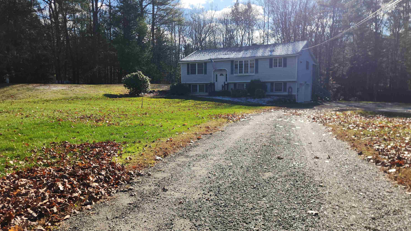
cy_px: 116
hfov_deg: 71.9
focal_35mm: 26
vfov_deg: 44.4
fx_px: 283
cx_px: 204
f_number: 1.8
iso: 20
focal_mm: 5.4
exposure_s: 1/1414
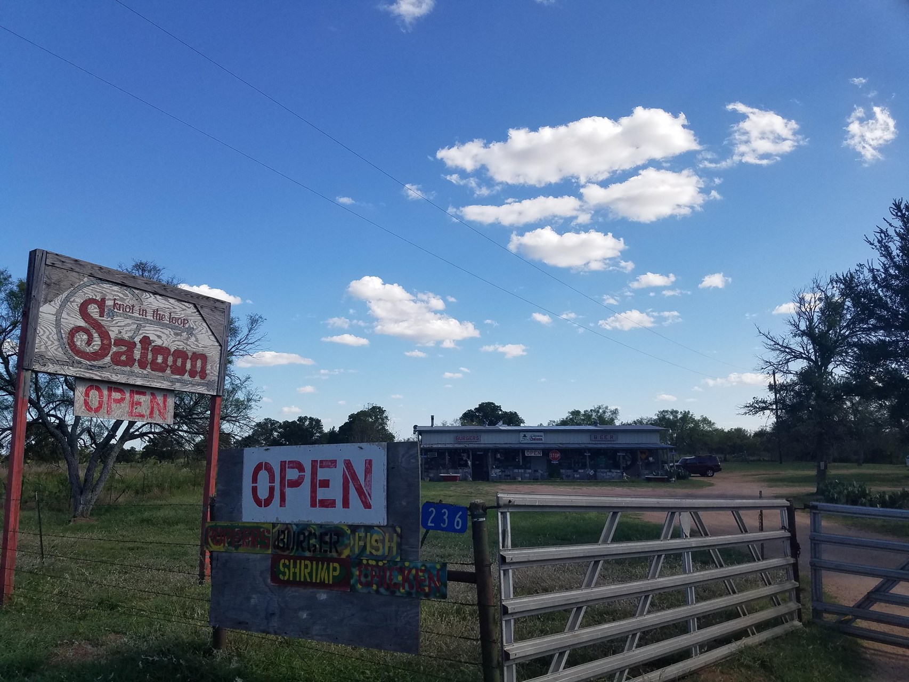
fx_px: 683
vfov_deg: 53.1
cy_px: 341
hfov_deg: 67.3
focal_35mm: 26
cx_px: 454
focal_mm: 4.2
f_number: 1.7
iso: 50
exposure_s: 1/2520
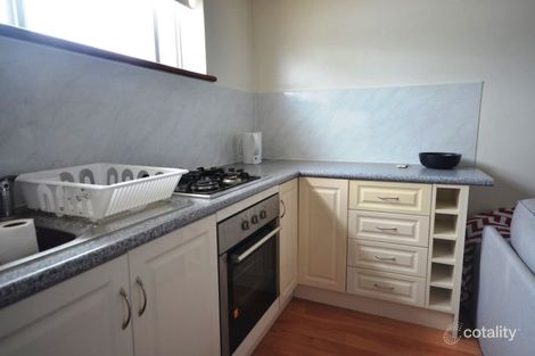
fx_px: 312
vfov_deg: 59.5
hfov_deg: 81.2
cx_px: 268
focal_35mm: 21
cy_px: 178
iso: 640
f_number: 4.8
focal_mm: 14
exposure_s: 1/60
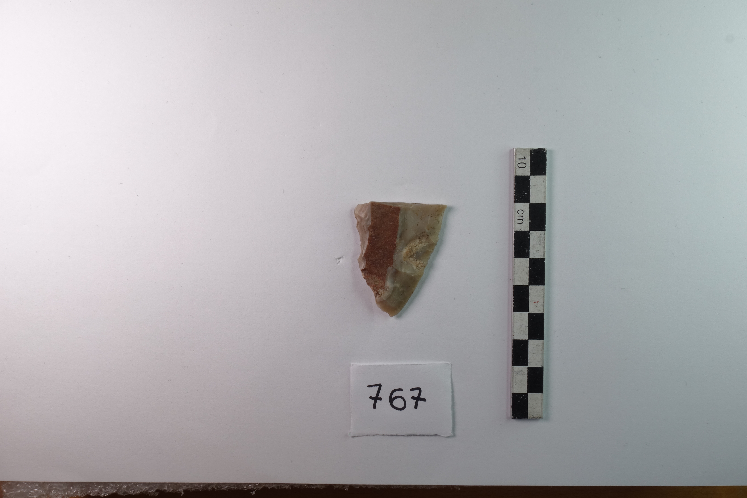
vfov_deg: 41.1
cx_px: 374
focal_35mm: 32
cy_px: 249
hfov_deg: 58.7
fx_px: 664
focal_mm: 12.03
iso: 125
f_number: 11
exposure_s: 1/13
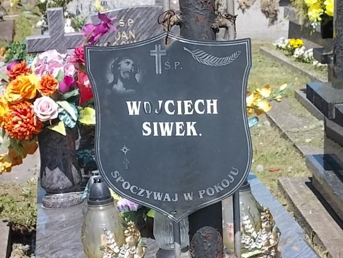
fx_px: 1258
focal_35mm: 127
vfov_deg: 11.7
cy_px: 129
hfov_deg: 15.5
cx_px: 172
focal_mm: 17.9
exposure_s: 1/200
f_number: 6.3
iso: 80
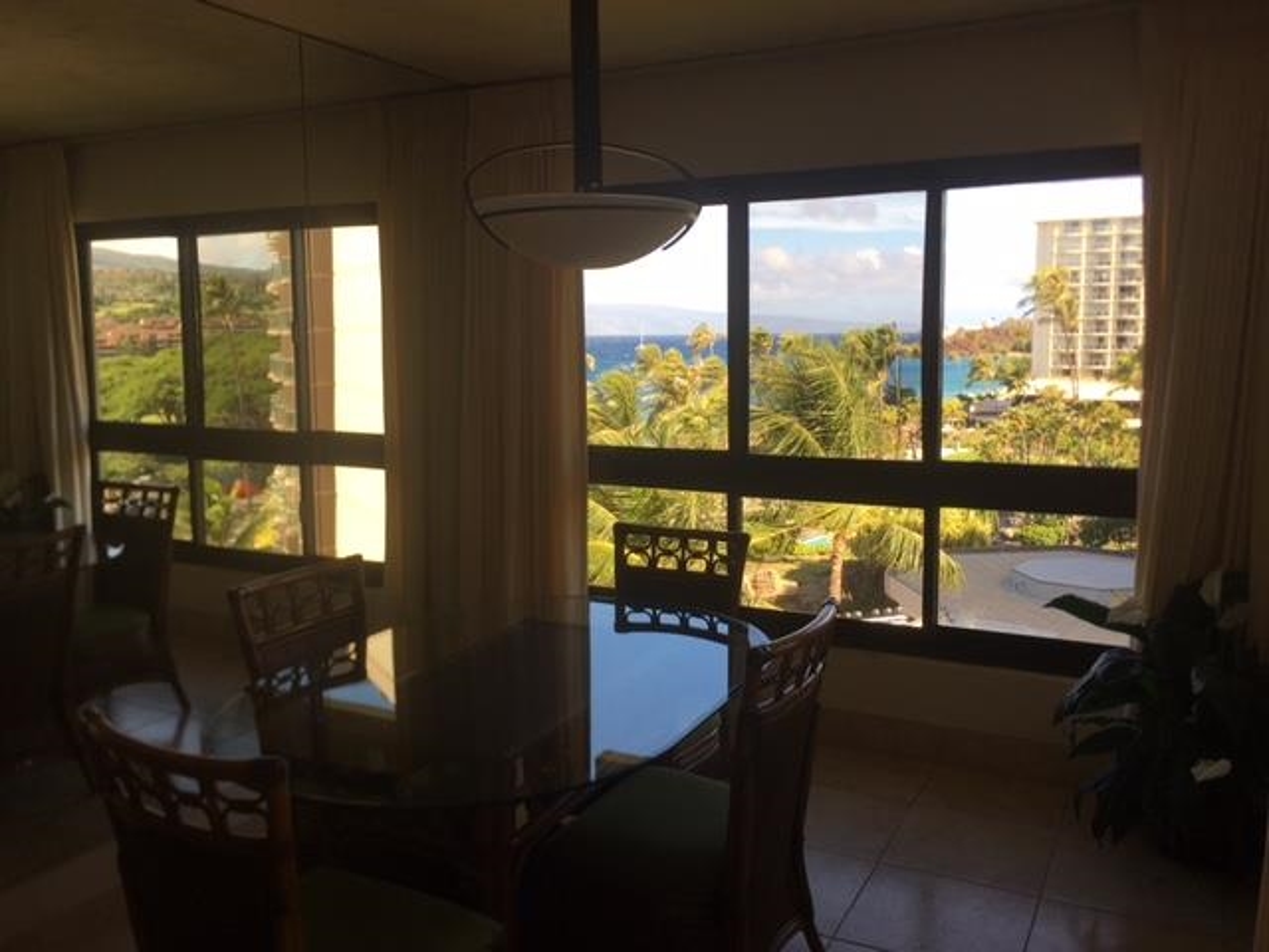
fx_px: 1063
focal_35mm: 29
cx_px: 634
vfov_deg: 48.2
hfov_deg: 61.7
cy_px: 476
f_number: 2.2
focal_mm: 4.15
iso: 25
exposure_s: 1/212
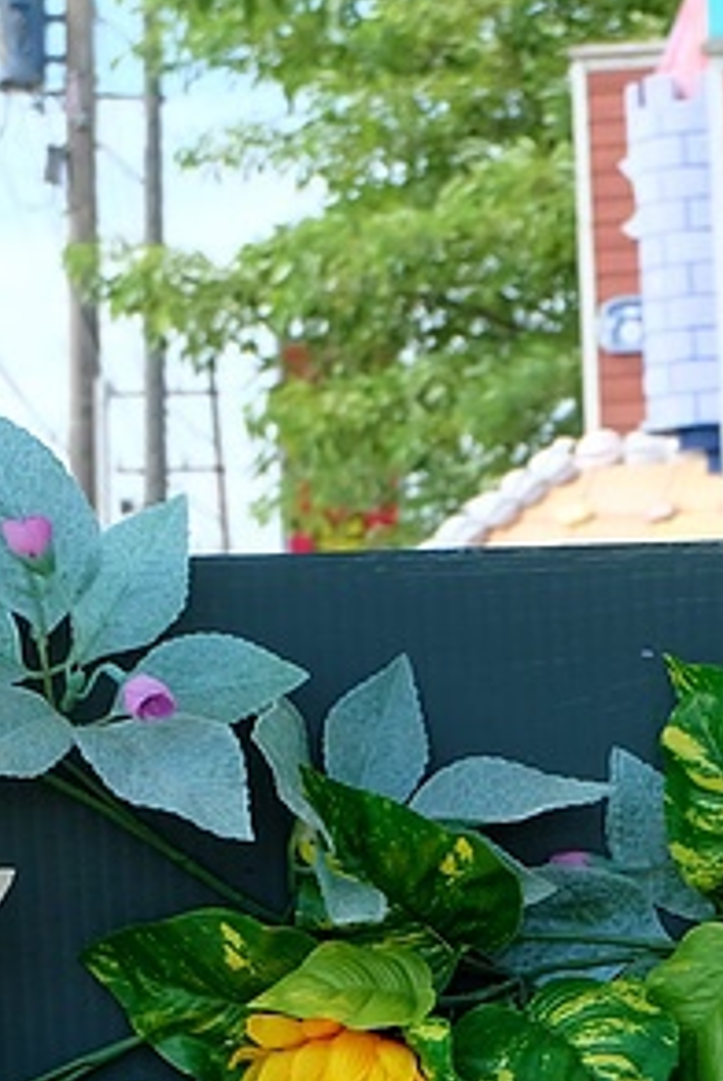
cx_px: 1252
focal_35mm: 171
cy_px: 1483
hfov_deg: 7.8
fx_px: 5139
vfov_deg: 11.6
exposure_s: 1/250
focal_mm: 32.5
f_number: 8
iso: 400
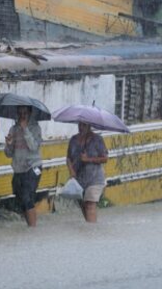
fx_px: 1492
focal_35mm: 195
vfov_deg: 11.1
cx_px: 81
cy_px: 144
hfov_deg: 6.2
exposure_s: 1/200
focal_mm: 81.9
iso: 4000
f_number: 5
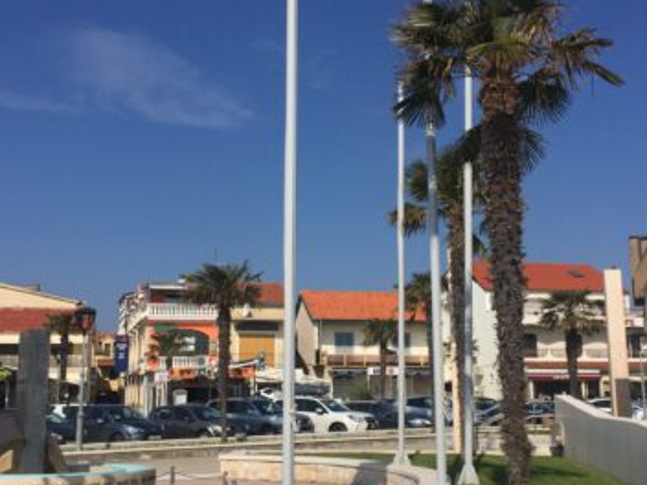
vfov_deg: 42.9
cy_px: 255
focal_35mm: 33
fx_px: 617
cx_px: 335
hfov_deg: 55.3
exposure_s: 1/4950
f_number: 2.2
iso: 32
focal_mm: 4.15
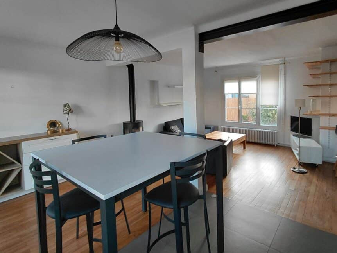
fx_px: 185
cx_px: 188
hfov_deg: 84.3
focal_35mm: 19
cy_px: 107
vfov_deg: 68.3
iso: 80
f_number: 2.2
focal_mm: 1.64
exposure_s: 1/60
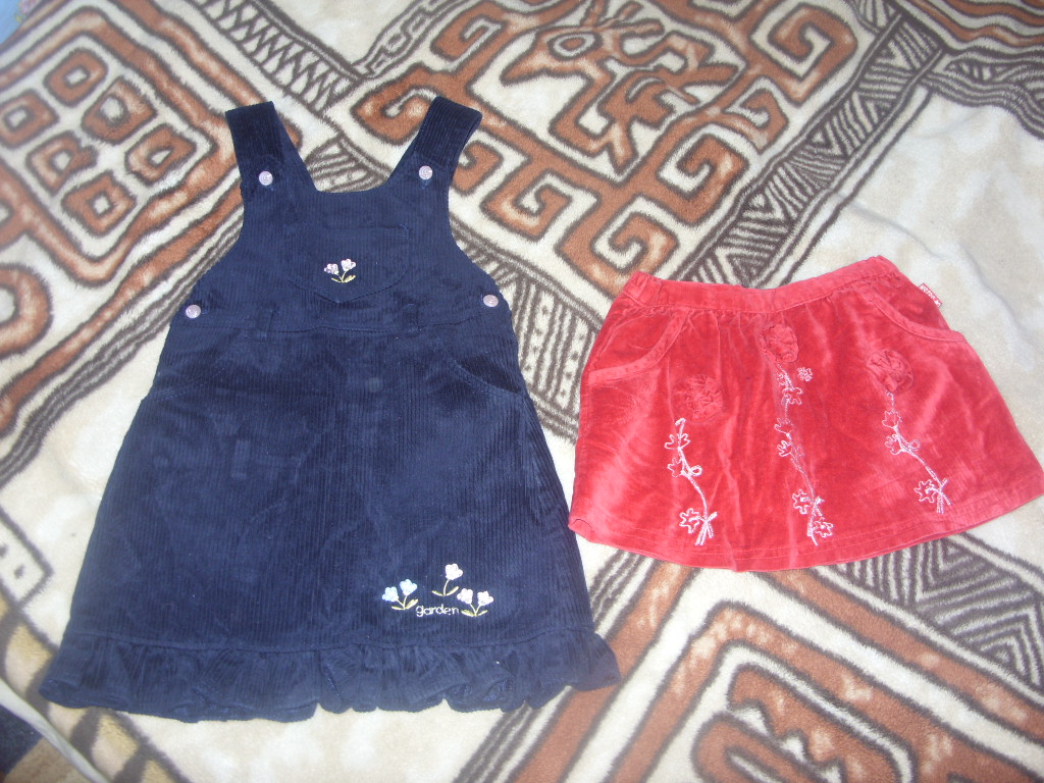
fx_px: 1146
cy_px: 392
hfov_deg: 49.0
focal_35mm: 38
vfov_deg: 37.7
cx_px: 522
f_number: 2.8
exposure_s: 1/30
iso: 50
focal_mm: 6.3
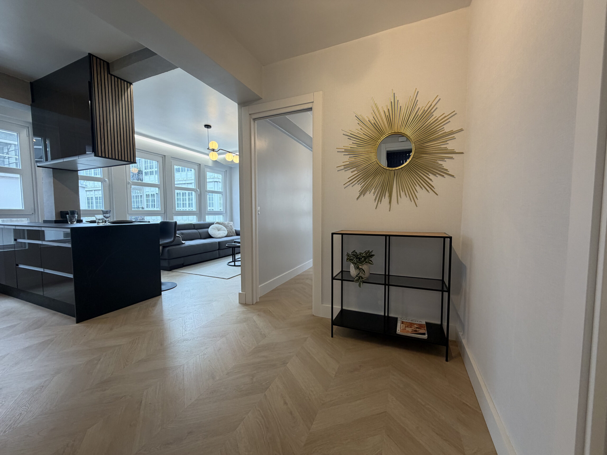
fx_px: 245
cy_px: 228
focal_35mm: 14
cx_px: 304
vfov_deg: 85.7
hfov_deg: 102.1
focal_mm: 2.22
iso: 125
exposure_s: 1/100
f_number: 2.2
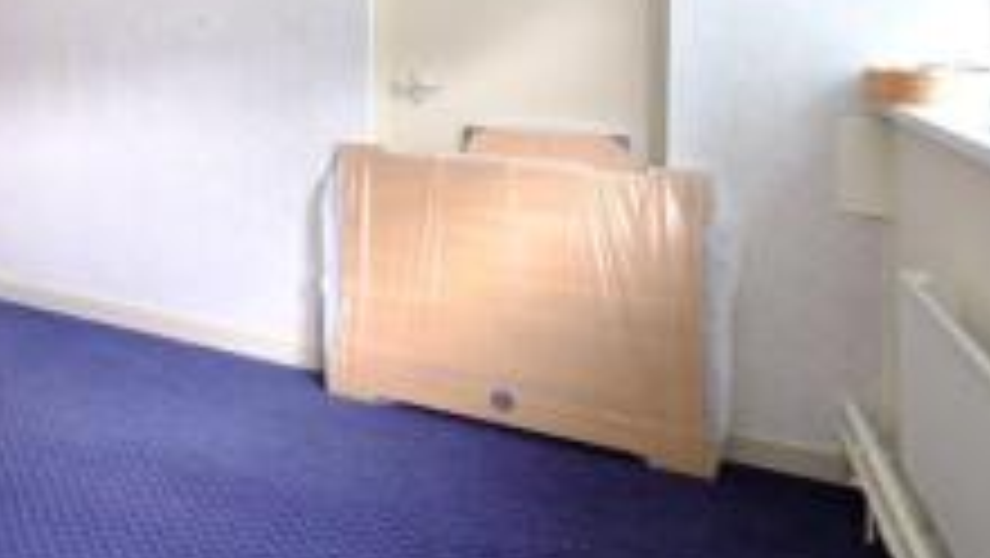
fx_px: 893
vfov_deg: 32.0
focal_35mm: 34
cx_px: 9
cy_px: 2
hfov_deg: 48.3
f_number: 4
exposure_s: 1/7.5
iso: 160
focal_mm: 10
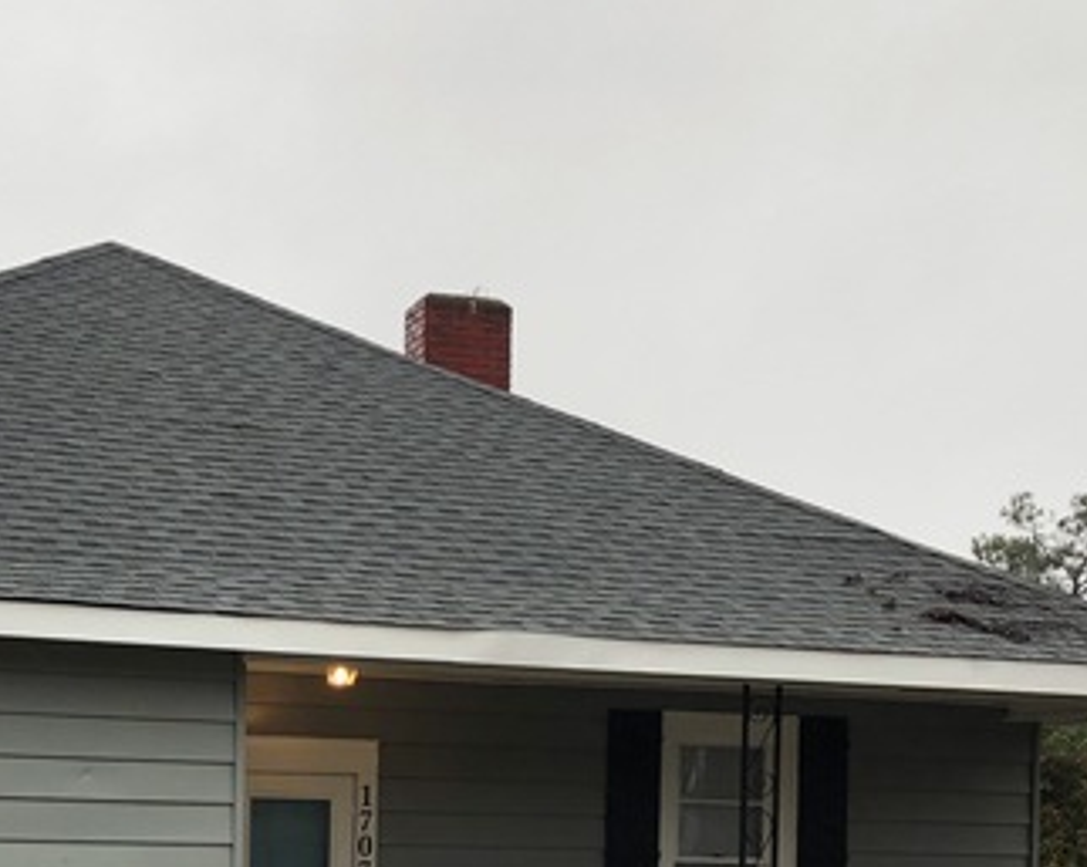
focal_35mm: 68
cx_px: 284
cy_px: 914
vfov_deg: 21.5
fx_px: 2186
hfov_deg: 27.6
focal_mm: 3.99
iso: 20
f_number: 1.8
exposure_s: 1/149
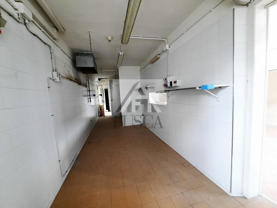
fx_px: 104
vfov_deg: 89.9
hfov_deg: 106.2
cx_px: 138
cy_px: 104
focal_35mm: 13
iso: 640
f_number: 2.2
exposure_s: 1/20
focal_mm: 1.74
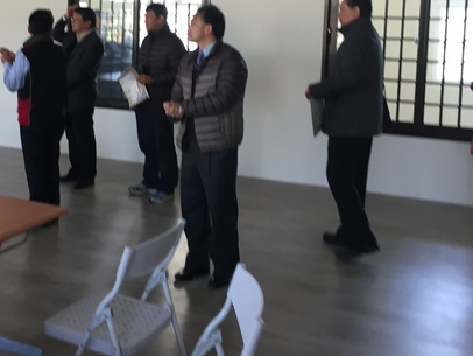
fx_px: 684
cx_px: 150
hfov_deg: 37.7
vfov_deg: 28.5
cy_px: 72
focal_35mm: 50
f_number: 2.2
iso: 64
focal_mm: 4.15
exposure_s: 1/30
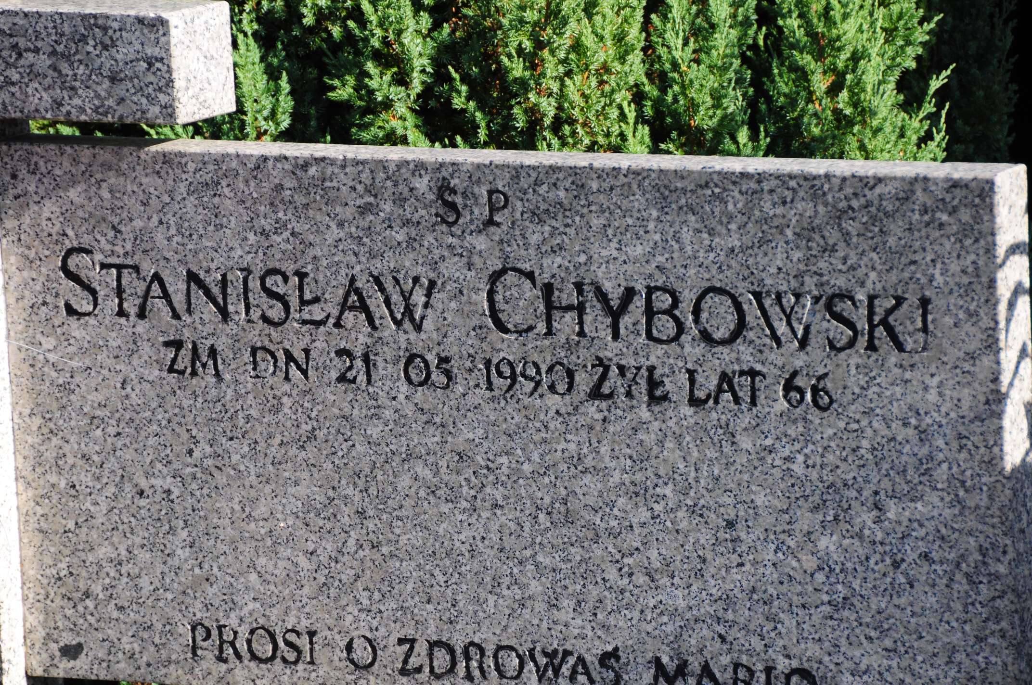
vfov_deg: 6.8
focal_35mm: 202
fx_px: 5798
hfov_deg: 10.2
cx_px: 516
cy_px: 342
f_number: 7.1
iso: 320
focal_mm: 135
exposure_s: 1/500
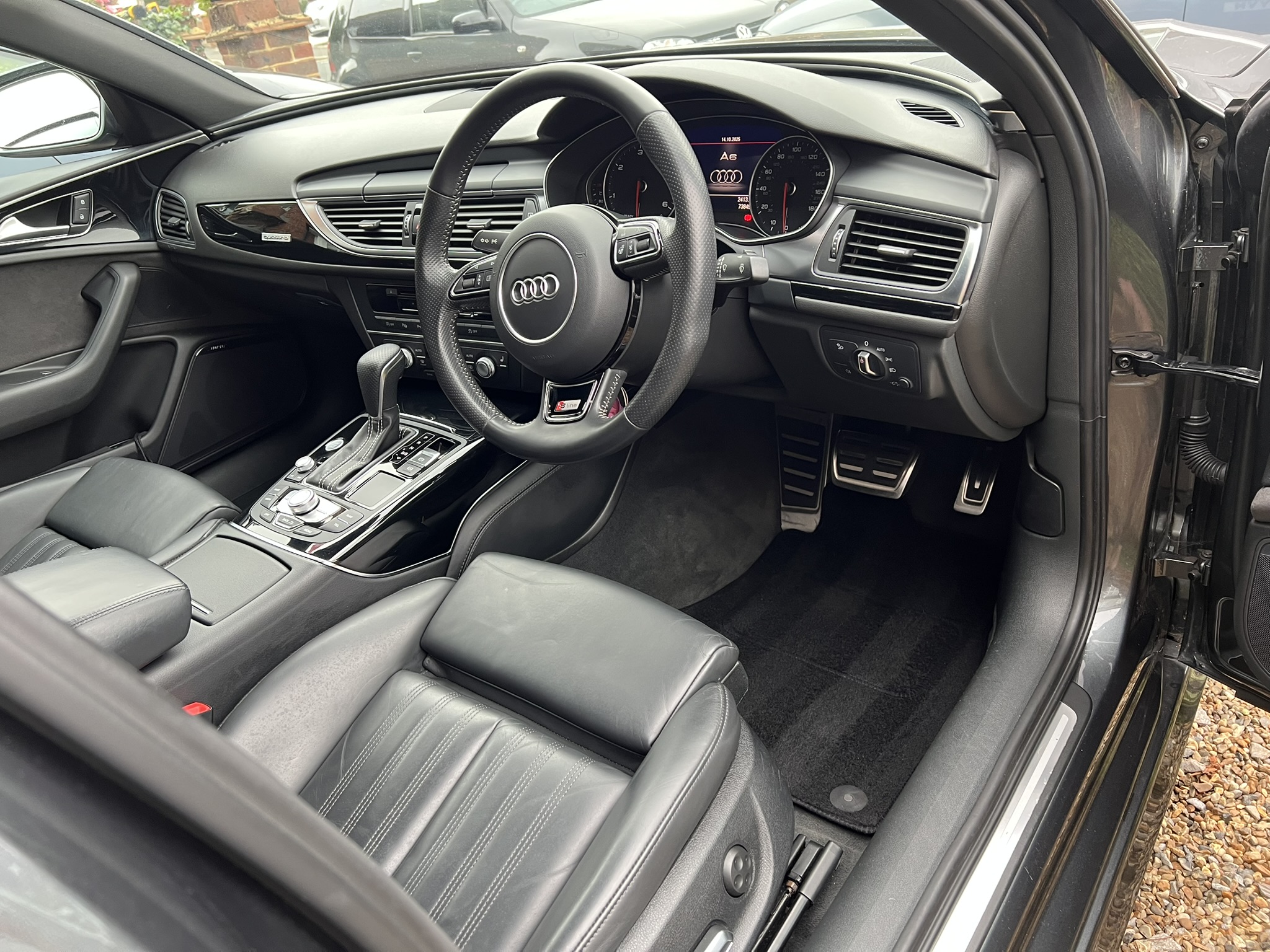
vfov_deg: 53.1
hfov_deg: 67.3
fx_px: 954
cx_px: 635
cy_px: 476
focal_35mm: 26
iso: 125
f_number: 1.5
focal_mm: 5.7
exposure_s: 1/84
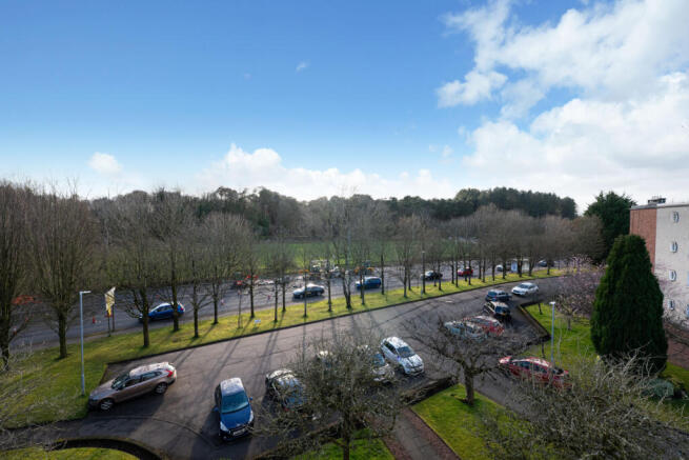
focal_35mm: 14
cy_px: 230
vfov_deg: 81.2
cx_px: 344
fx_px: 268
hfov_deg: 104.2
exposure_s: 1/640
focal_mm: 14
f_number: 8
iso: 640
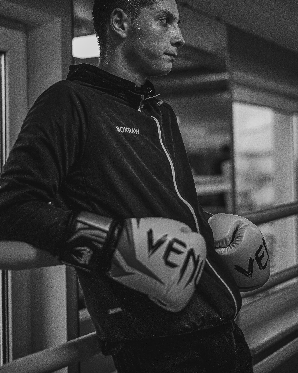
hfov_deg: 26.7
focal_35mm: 57
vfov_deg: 32.9
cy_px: 155
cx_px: 149
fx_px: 628
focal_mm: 50
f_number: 1.8
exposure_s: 1/1600
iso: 2500
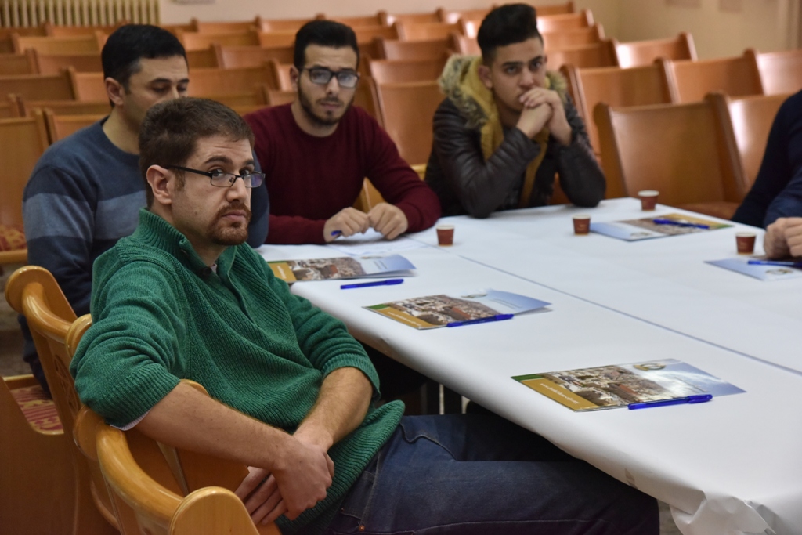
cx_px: 401
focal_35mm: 78
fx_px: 1738
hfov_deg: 26.0
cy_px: 268
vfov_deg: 17.5
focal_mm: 78
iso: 2500
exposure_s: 1/160
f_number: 6.3
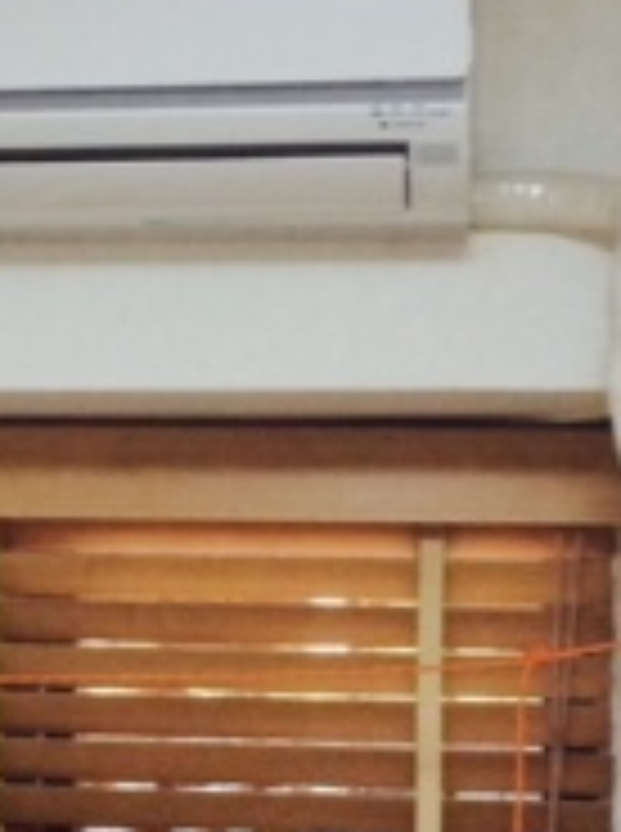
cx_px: 45
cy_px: 441
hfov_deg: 14.0
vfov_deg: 18.9
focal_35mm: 104
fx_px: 2496
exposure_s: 1/30
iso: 64
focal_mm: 4.12
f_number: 2.2
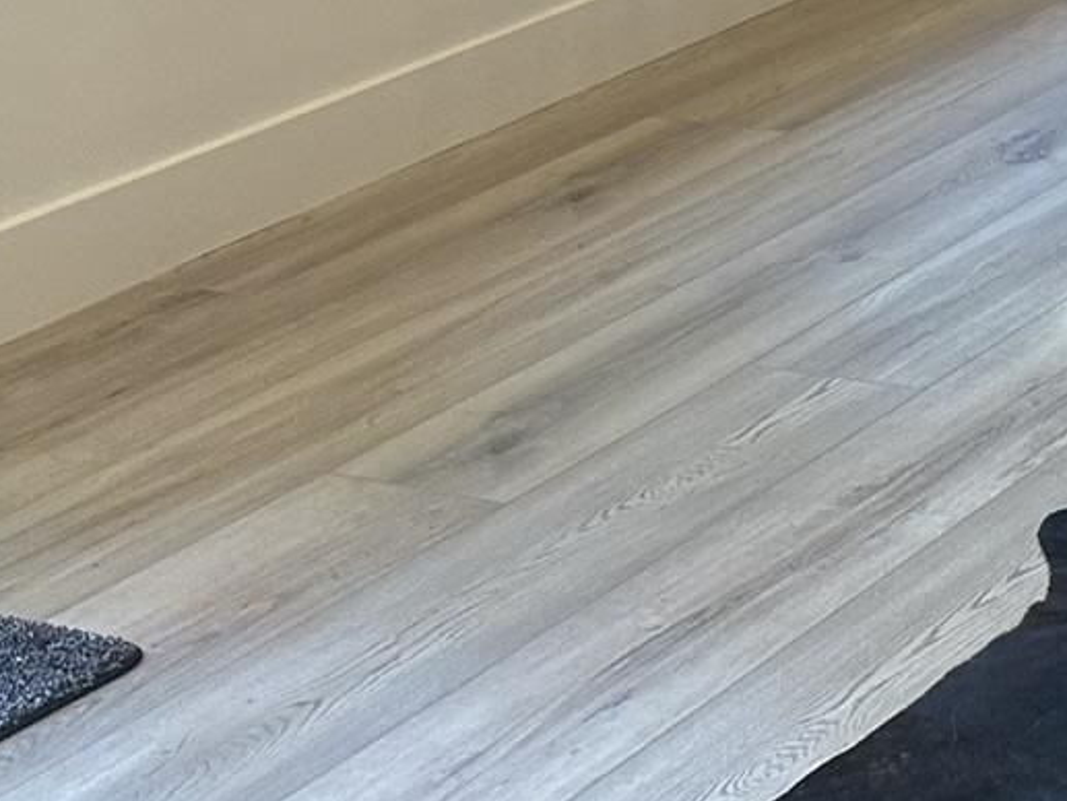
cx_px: 2064
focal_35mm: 95
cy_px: -464
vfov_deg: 14.4
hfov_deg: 16.4
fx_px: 2929
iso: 160
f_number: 1.78
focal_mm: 6.86
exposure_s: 1/120
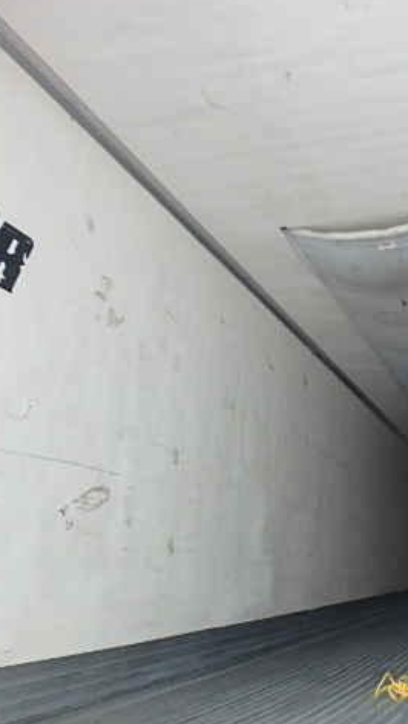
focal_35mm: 31
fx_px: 595
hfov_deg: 33.2
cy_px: 360
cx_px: 446
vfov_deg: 62.6
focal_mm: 3.7
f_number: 3.5
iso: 200
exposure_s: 1/40
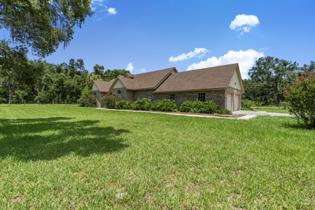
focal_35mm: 16
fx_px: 144
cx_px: 158
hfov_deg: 95.0
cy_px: 105
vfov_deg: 72.1
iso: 320
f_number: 8
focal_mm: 11
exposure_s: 1/800
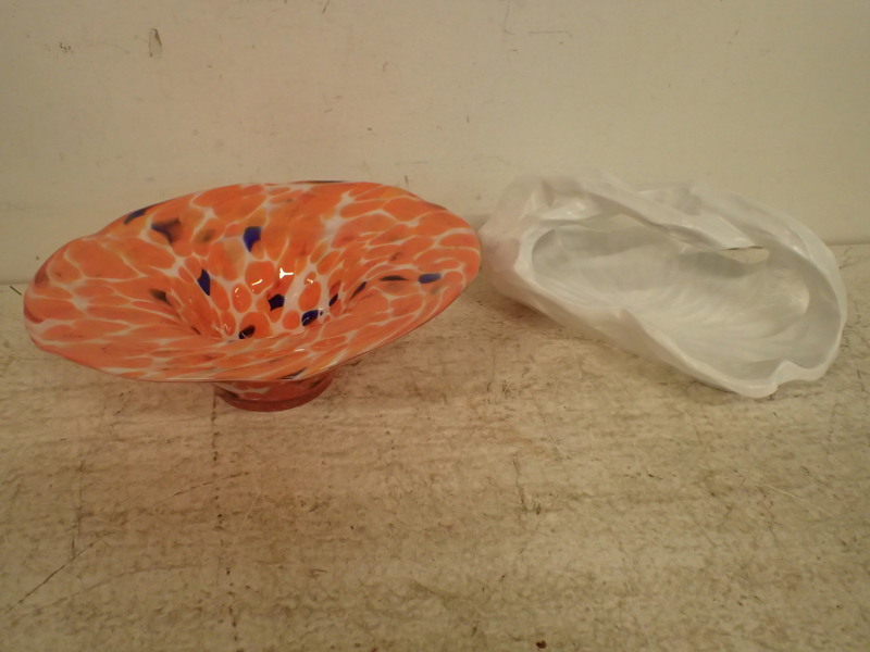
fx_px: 754
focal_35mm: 30
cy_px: 326
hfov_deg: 60.0
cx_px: 435
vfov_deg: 46.8
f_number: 2.3
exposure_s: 1/125
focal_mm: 5.5
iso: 800
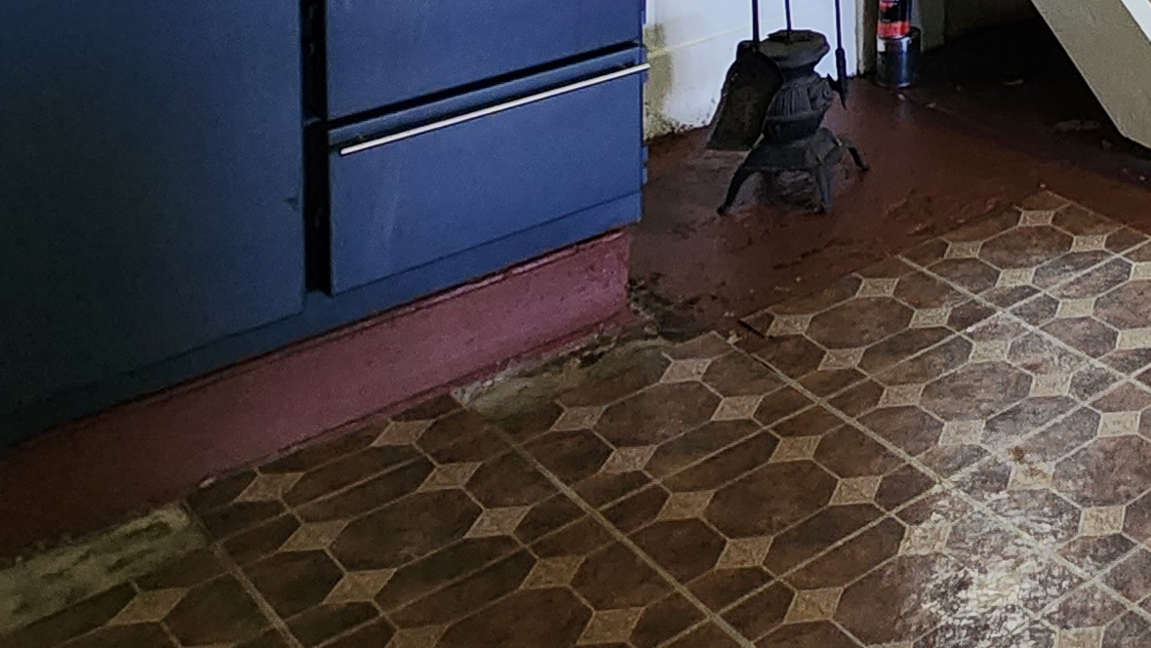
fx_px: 1465
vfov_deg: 19.7
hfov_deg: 30.5
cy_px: -461
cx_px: 1601
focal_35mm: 48
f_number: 2.2
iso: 320
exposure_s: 1/33
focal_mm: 2.2
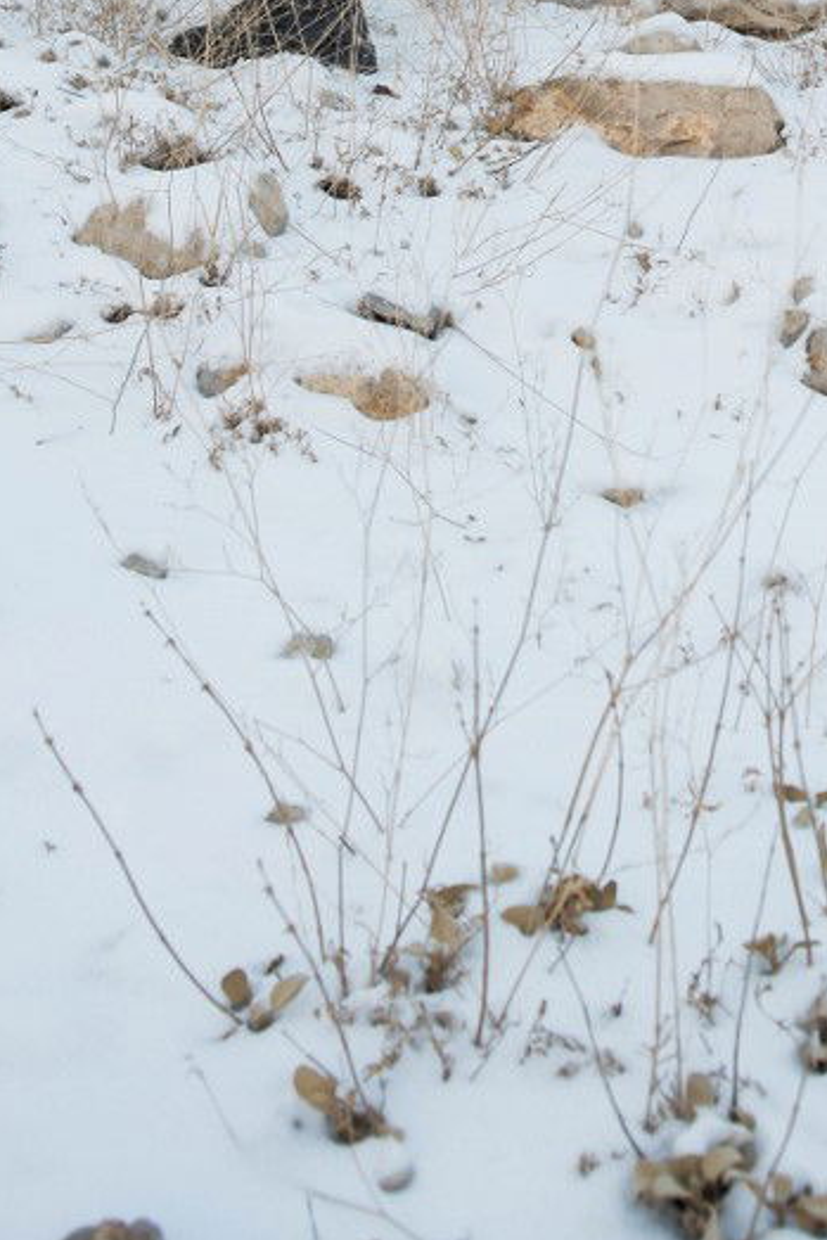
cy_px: -119
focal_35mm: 71
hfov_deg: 18.9
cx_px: 723
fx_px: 2445
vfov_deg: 26.3
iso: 200
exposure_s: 1/200
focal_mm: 29
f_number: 6.3
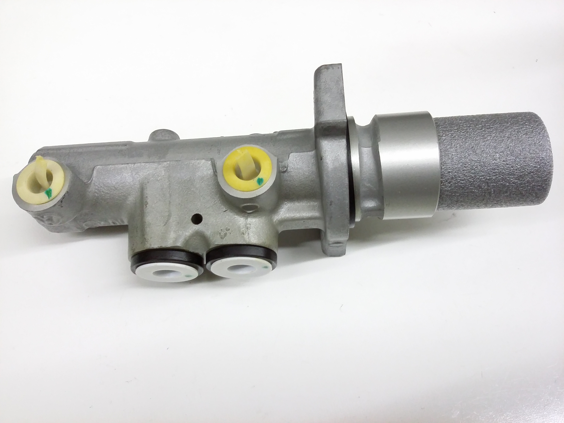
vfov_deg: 44.2
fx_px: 521
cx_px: 282
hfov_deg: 56.8
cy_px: 212
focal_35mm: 32
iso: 160
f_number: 2.4
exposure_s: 1/15
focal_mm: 3.4
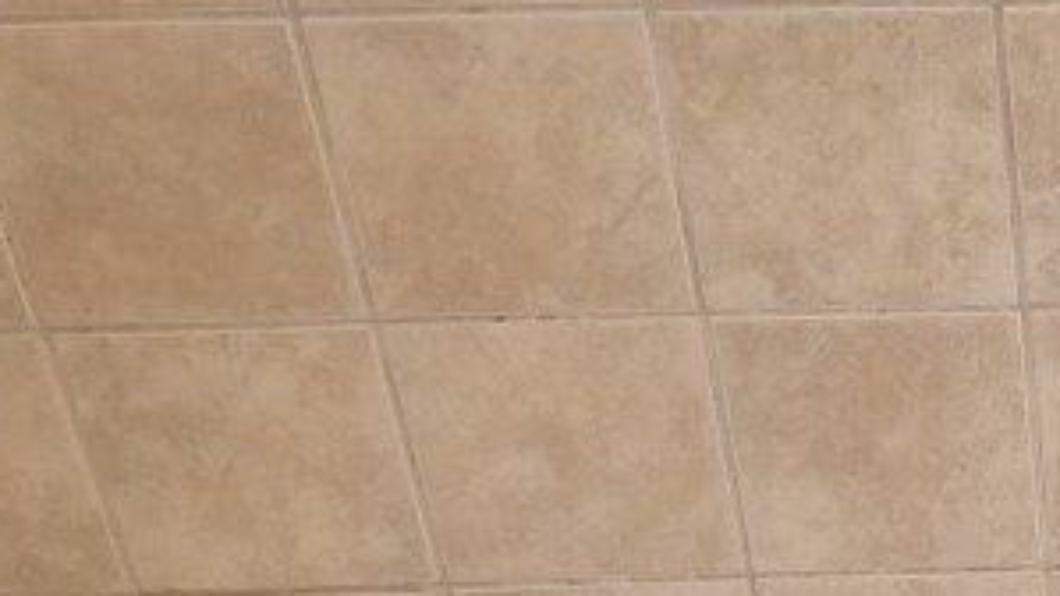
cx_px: 1429
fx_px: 2726
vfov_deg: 11.6
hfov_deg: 20.0
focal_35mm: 97
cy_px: 1068
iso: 200
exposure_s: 1/30
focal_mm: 4.25
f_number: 1.7
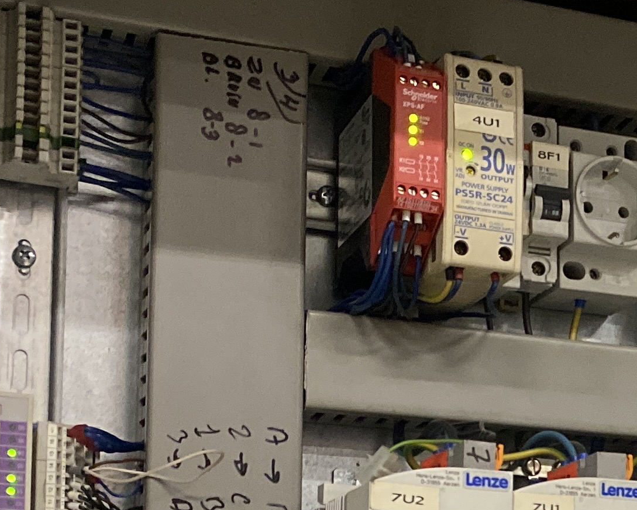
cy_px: 619
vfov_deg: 15.7
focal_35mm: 94
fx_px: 1772
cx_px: 834
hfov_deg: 18.9
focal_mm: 4.25
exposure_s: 1/50
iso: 500
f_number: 1.8
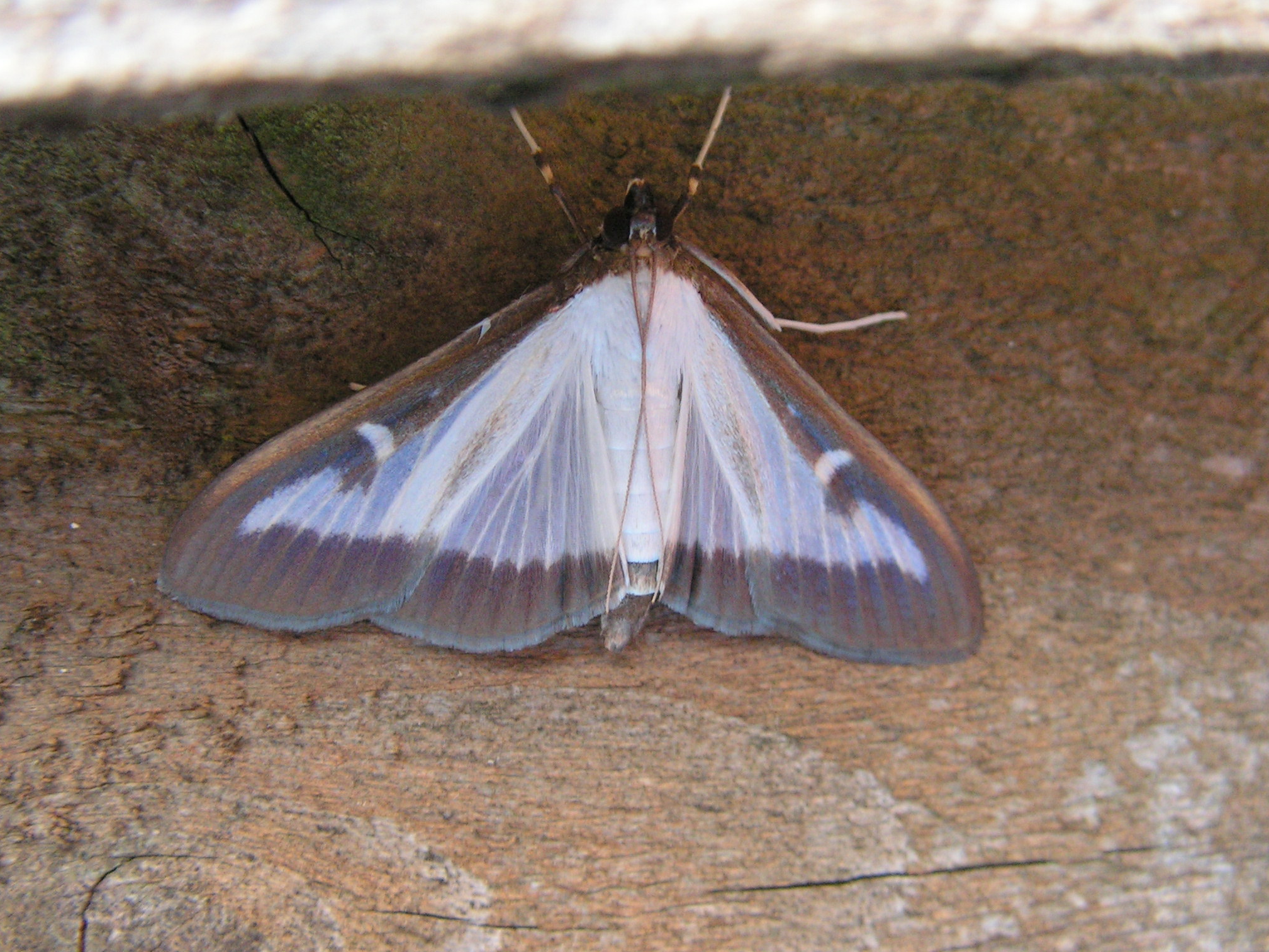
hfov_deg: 29.0
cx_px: 637
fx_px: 2456
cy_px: 478
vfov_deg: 21.9
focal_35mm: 67
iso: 200
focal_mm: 11
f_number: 3.3
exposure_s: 1/60
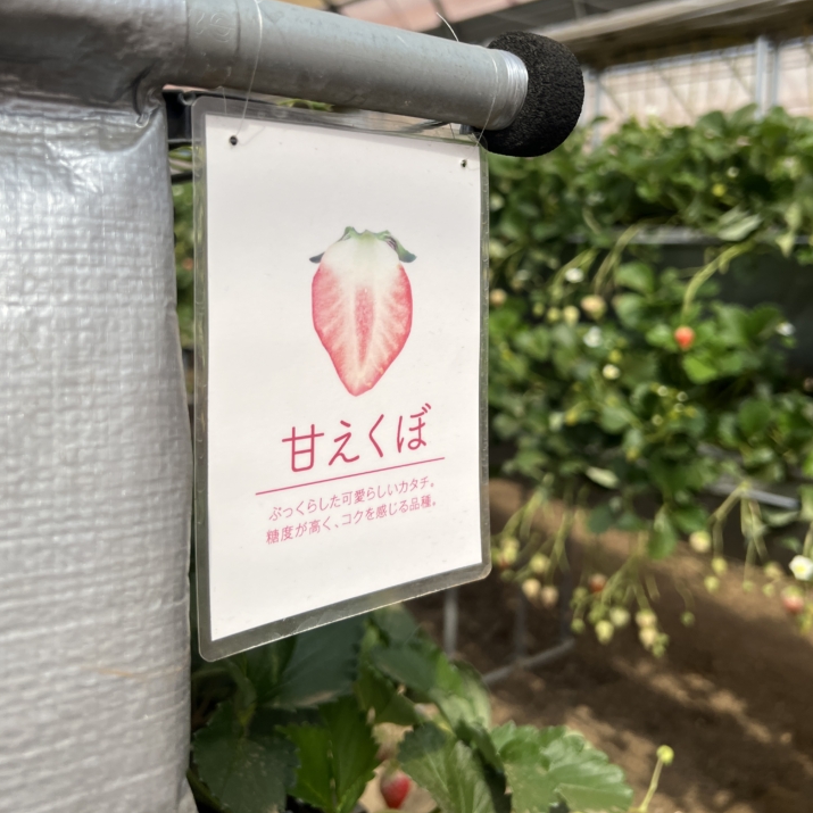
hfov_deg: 52.5
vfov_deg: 52.0
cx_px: 410
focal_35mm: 31
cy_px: 305
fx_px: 824
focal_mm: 5.7
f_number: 1.5
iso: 50
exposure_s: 1/5319
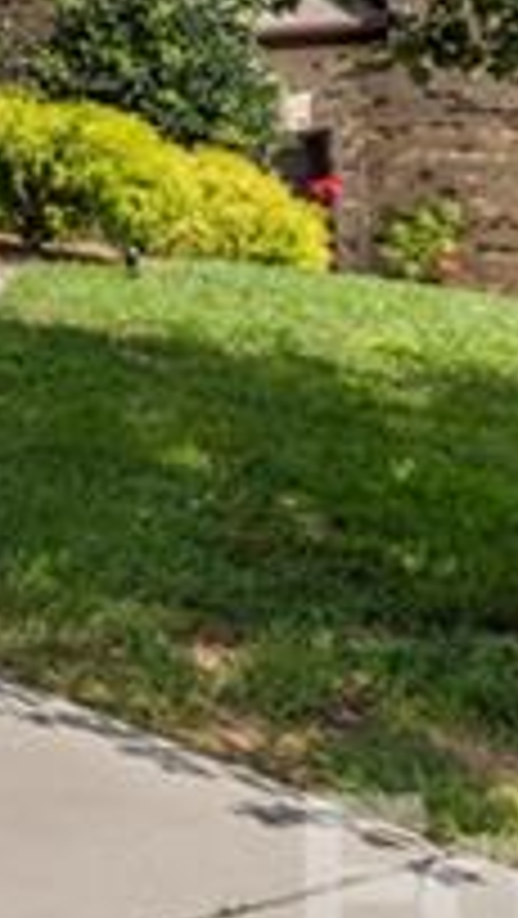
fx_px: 2048
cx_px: -1099
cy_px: -90
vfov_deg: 23.7
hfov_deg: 10.1
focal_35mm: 84
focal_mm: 16
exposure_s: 1/200
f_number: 10
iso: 100
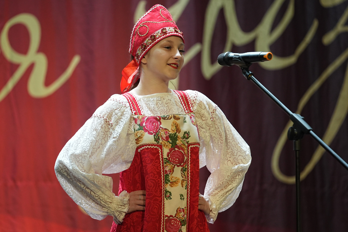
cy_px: 116
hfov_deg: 6.9
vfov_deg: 4.6
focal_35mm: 300
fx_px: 2900
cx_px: 174
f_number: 2.8
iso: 1600
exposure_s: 1/400
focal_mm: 200
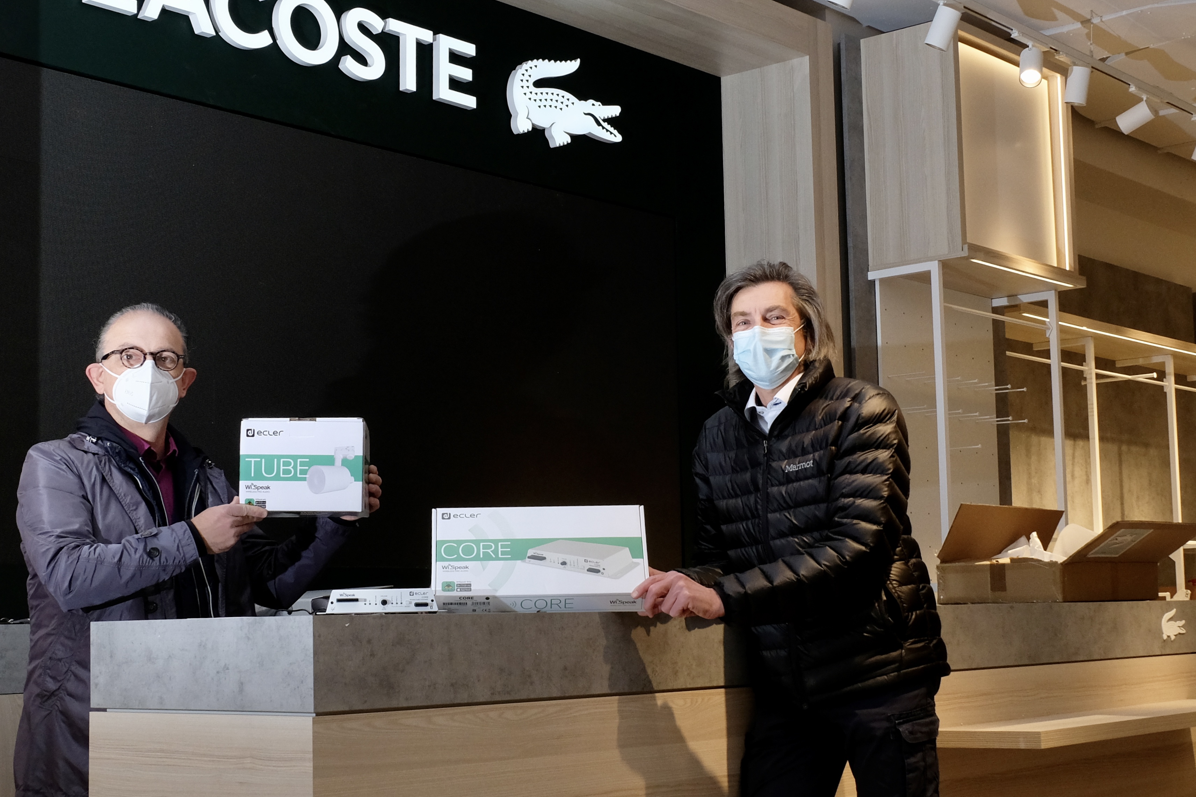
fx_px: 1395
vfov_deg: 31.9
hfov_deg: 46.4
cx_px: 628
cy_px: 436
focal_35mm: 42
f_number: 8
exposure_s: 1/125
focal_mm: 21.1
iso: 1000
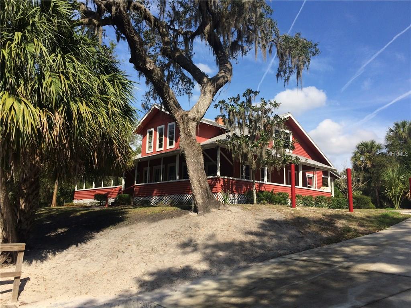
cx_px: 206
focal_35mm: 29
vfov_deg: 48.2
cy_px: 154
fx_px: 344
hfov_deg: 61.7
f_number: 2.2
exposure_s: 1/1866
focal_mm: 4.15
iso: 32
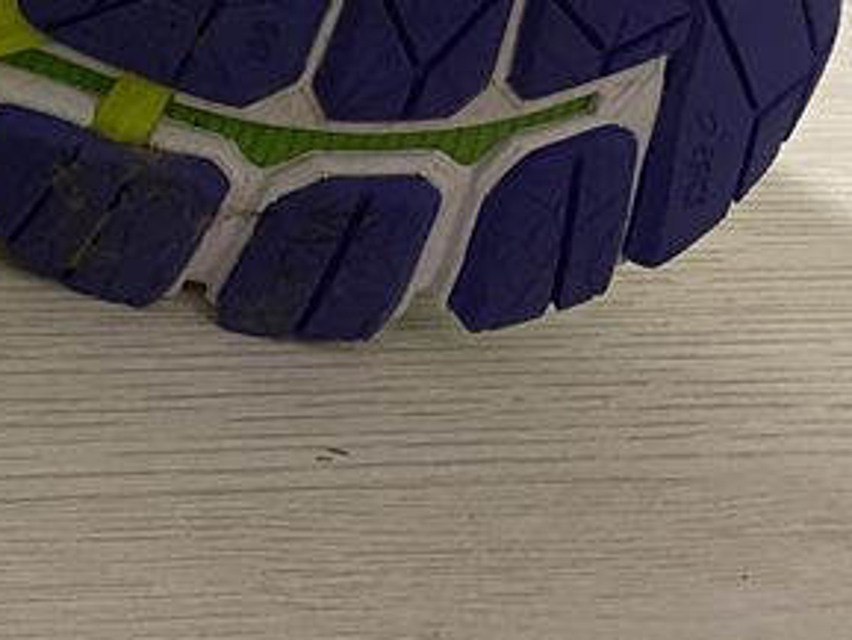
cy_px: -168
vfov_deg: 15.7
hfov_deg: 18.9
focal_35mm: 90
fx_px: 2216
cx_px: -454
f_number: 1.8
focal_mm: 4.25
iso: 500
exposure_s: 1/25
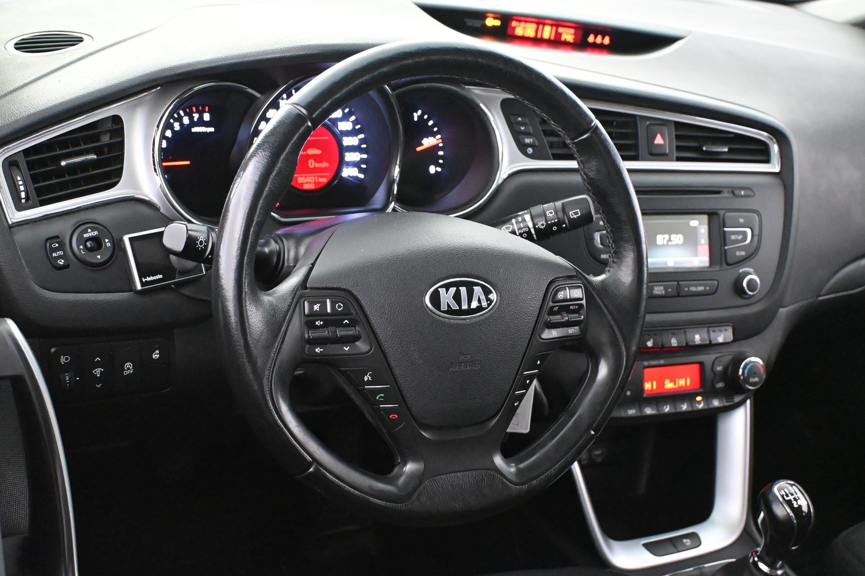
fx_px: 1045
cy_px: 288
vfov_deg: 30.8
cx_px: 432
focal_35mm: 44
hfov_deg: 45.0
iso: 11400
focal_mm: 29
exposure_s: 1/50
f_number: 4.8
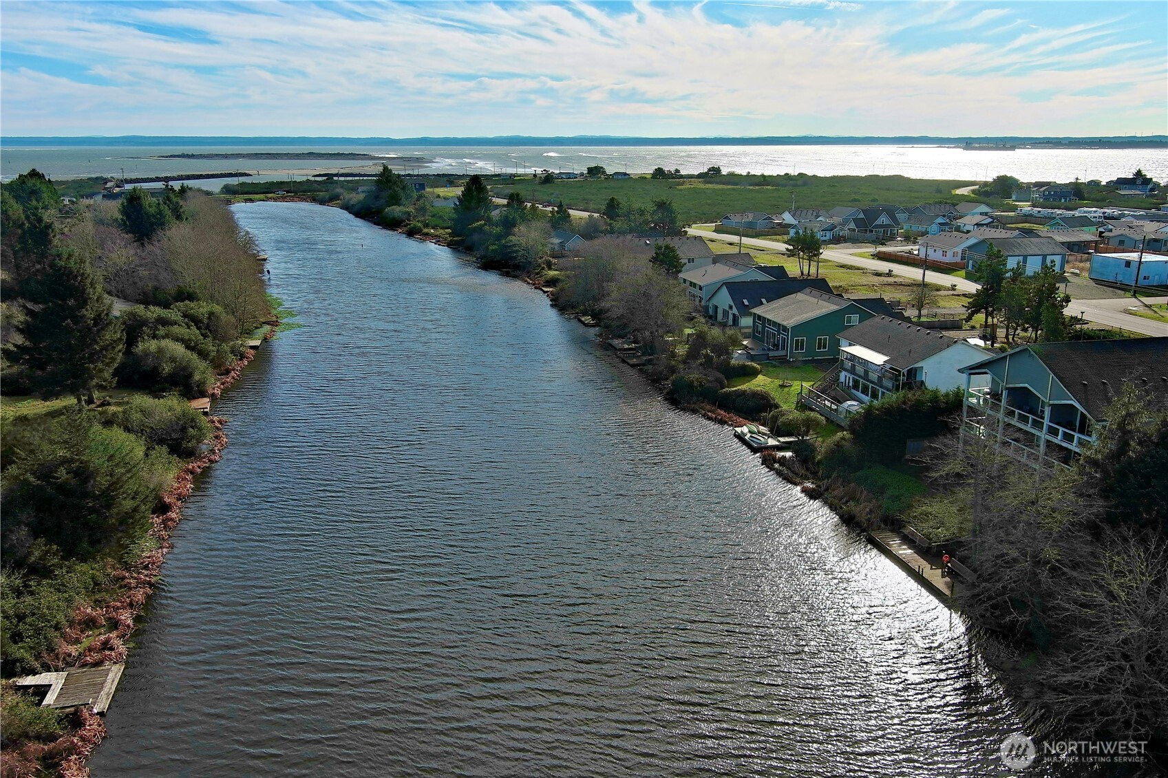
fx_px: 941
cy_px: 389
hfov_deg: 63.7
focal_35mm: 29
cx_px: 584
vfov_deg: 45.0
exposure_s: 1/1992
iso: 100
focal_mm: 10.57
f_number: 2.8
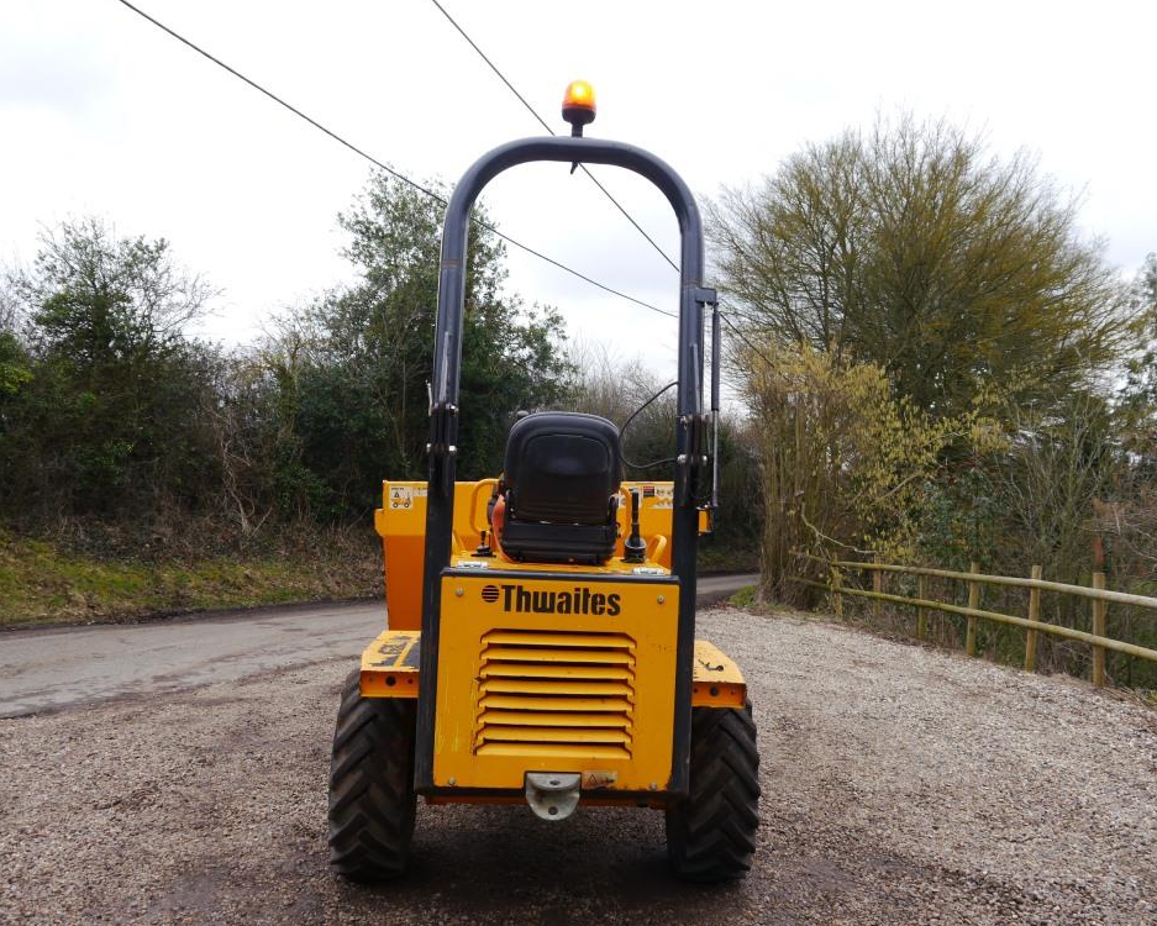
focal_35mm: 32
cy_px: 457
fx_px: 1096
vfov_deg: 45.8
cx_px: 588
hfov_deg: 55.7
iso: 160
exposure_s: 1/160
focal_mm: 15
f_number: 5
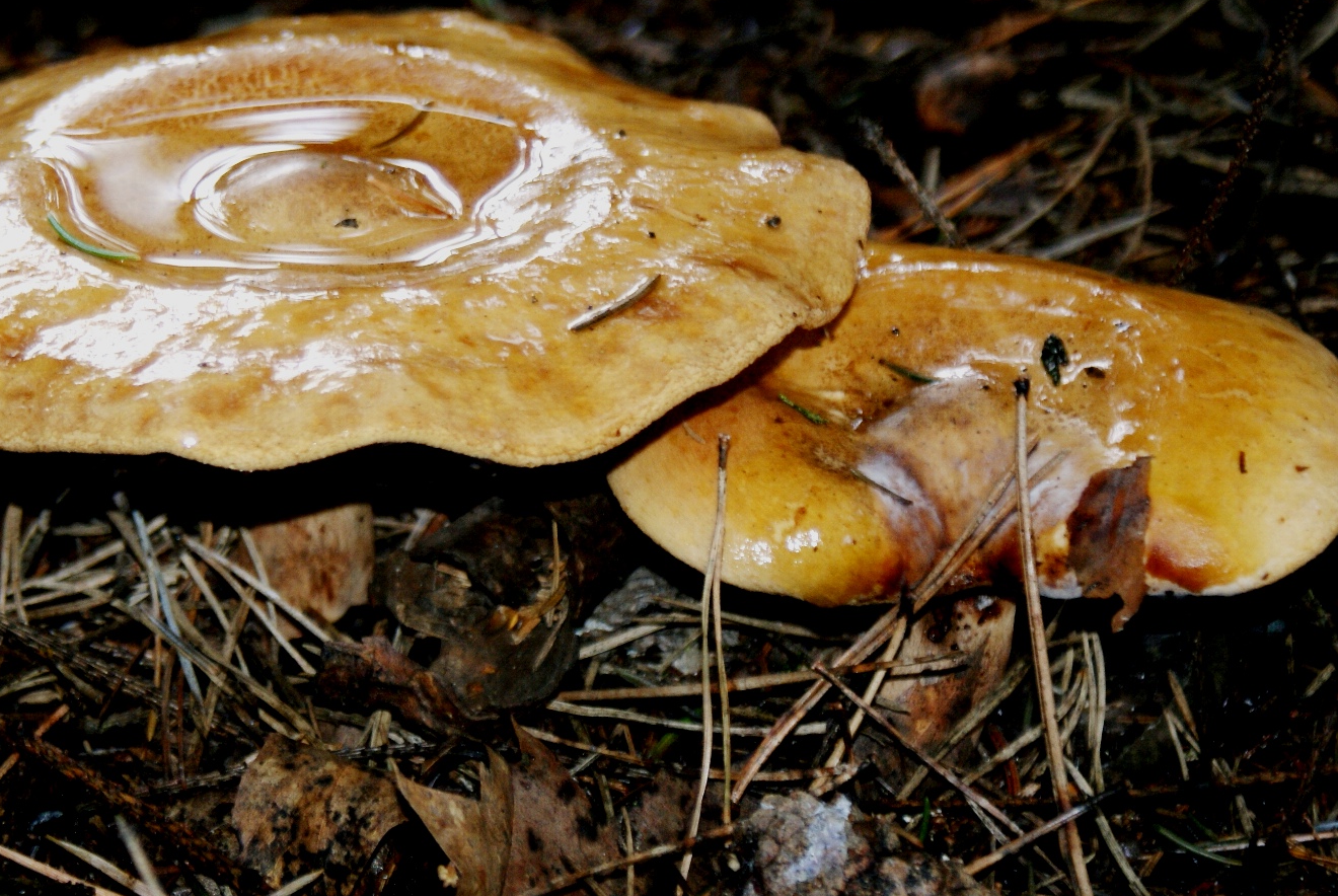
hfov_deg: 13.3
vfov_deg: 8.9
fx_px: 5731
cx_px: 365
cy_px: 417
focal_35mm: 154
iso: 400
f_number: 5.6
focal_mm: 70
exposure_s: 1/125
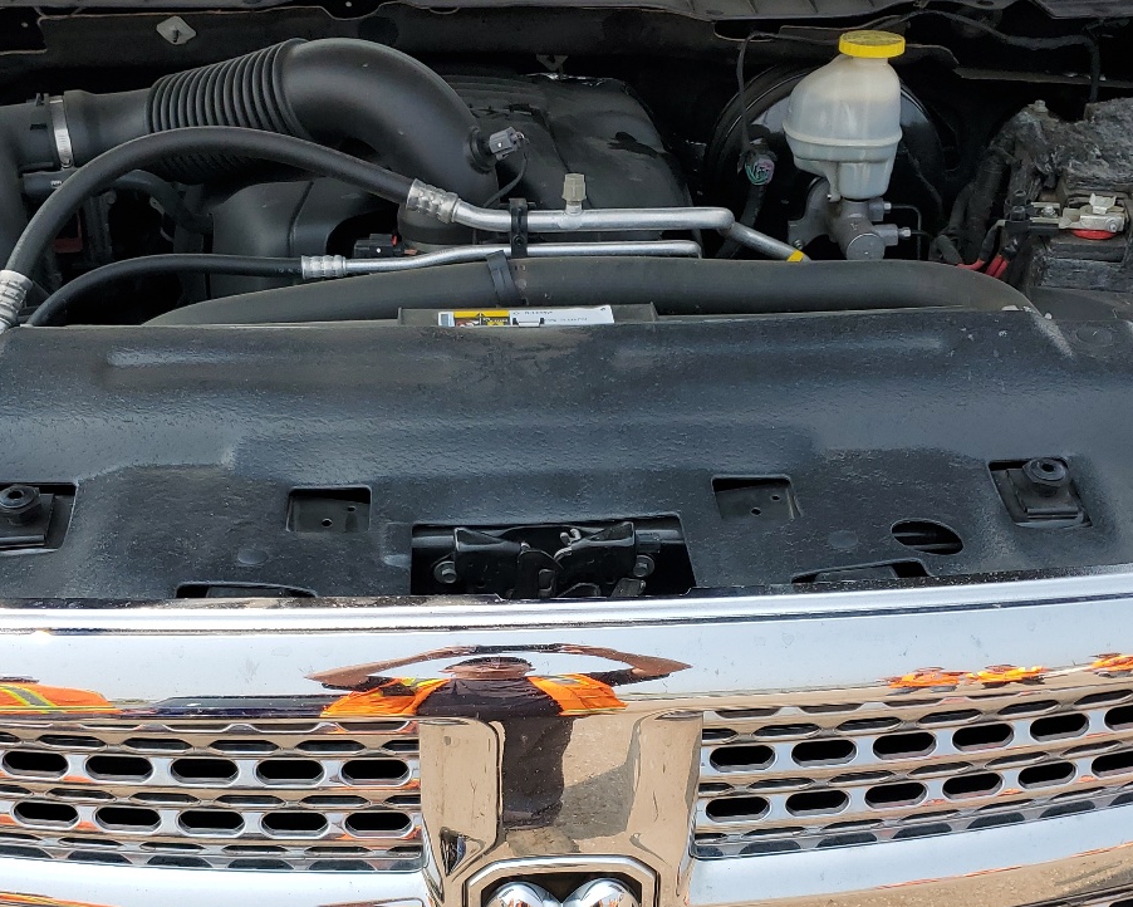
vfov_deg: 33.1
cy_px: 626
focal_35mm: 45
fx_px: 1509
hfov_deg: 41.1
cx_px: 559
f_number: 1.5
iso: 50
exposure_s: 1/2000
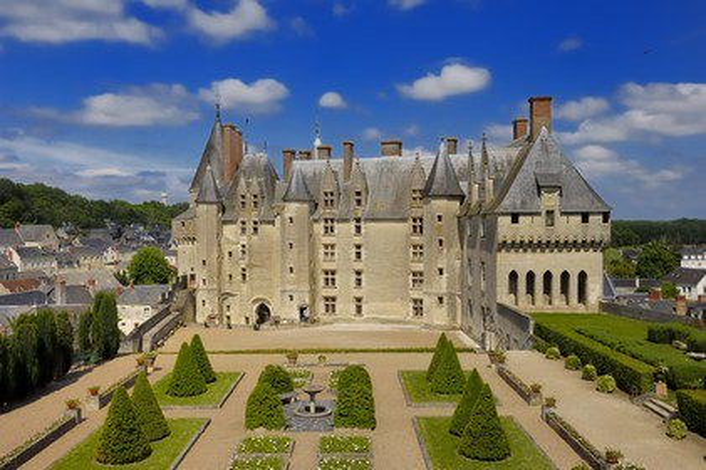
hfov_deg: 53.2
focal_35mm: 36
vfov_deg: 36.8
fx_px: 705
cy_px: 235
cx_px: 353
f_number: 11
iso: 100
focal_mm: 24
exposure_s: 1/200
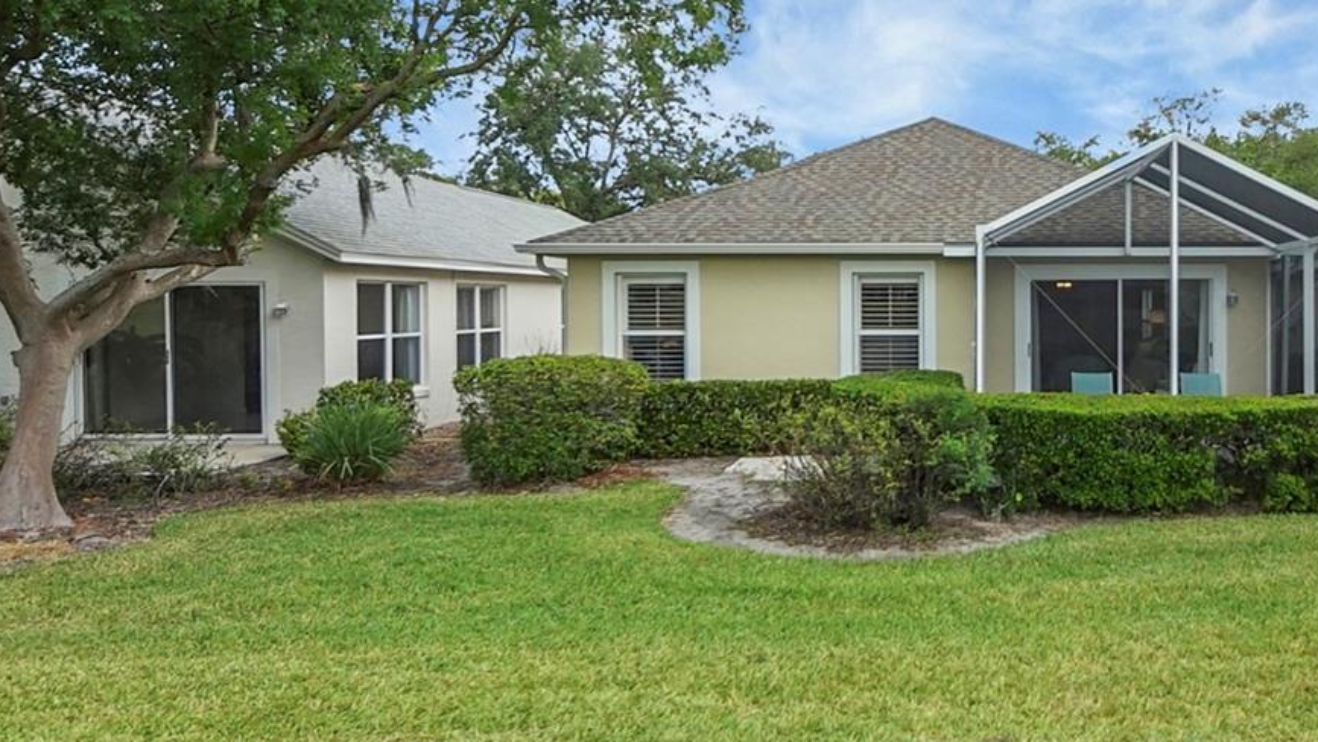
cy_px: 349
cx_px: 1012
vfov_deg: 40.2
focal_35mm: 29
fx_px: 1014
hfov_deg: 61.7
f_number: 5
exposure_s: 1/1600
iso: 500
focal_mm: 10
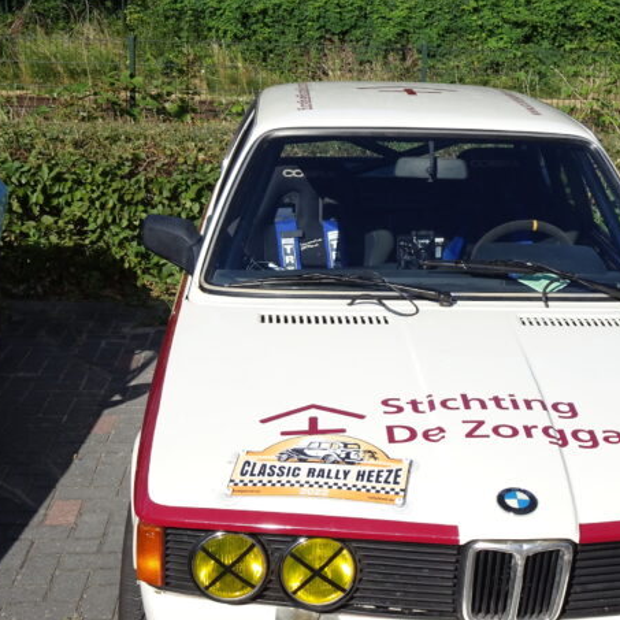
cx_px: 417
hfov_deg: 28.4
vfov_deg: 28.6
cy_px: 259
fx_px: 1216
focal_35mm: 60
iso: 80
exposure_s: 1/640
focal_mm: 6.8
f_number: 4
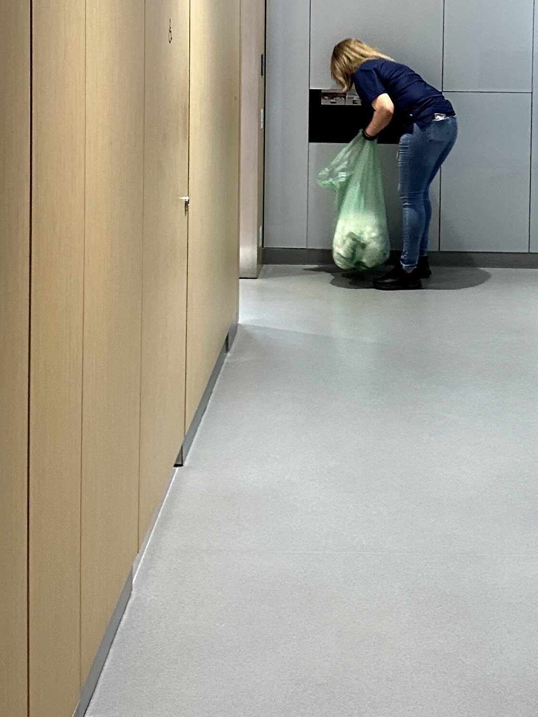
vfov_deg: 28.6
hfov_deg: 22.4
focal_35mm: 65
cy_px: 61
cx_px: 385
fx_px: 1347
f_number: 1.78
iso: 400
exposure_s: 1/60
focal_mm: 6.86
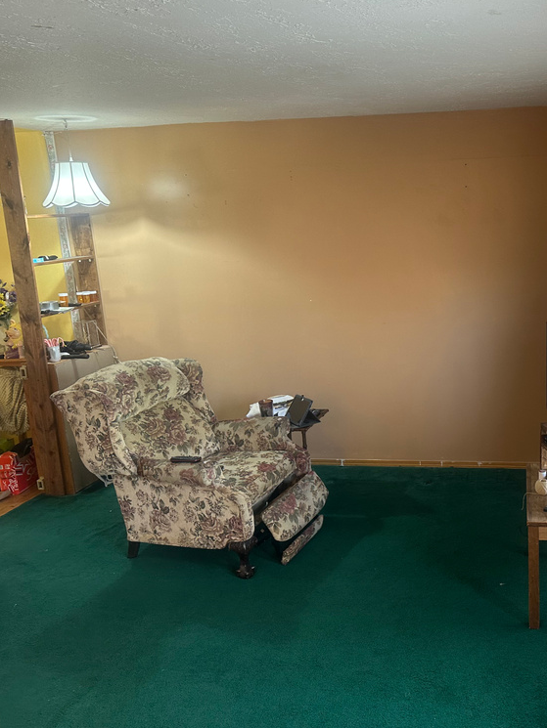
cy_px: 356
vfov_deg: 55.3
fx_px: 695
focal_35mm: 33
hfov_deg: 41.0
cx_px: 445
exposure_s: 1/60
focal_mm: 6.86
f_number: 1.78
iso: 200
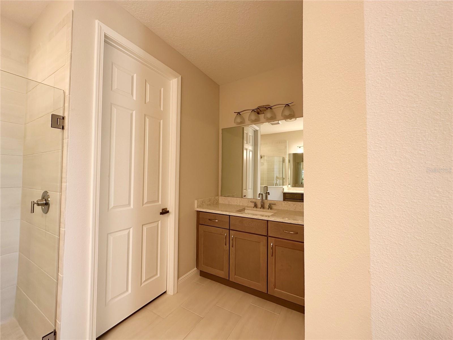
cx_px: 226
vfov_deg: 85.7
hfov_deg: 102.1
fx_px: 183
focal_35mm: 14
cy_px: 170
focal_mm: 2.22
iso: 100
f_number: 2.2
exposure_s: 1/60
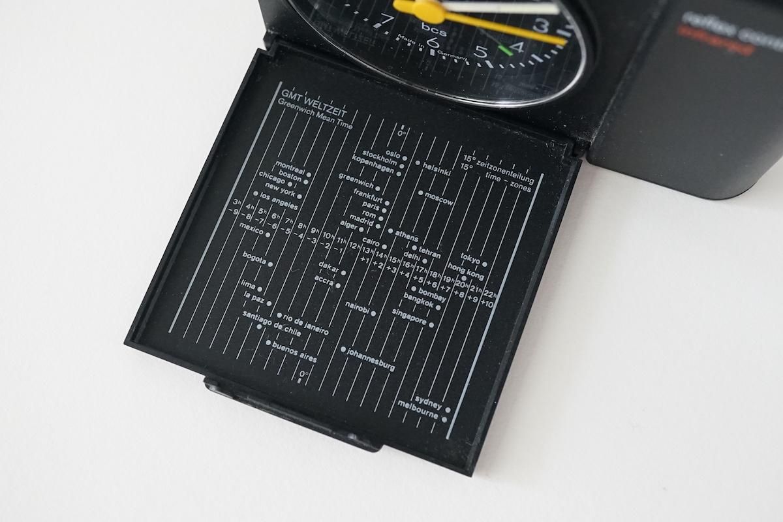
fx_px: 979
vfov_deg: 29.9
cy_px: 261
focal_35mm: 45
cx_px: 392
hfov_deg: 43.6
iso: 4000
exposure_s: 1/100
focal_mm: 30
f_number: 6.3
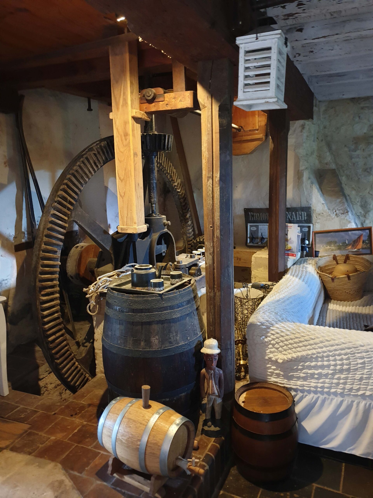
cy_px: 249
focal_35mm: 26
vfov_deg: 67.3
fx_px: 374
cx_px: 186
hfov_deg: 53.1
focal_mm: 4.3
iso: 320
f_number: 1.5
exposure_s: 1/13
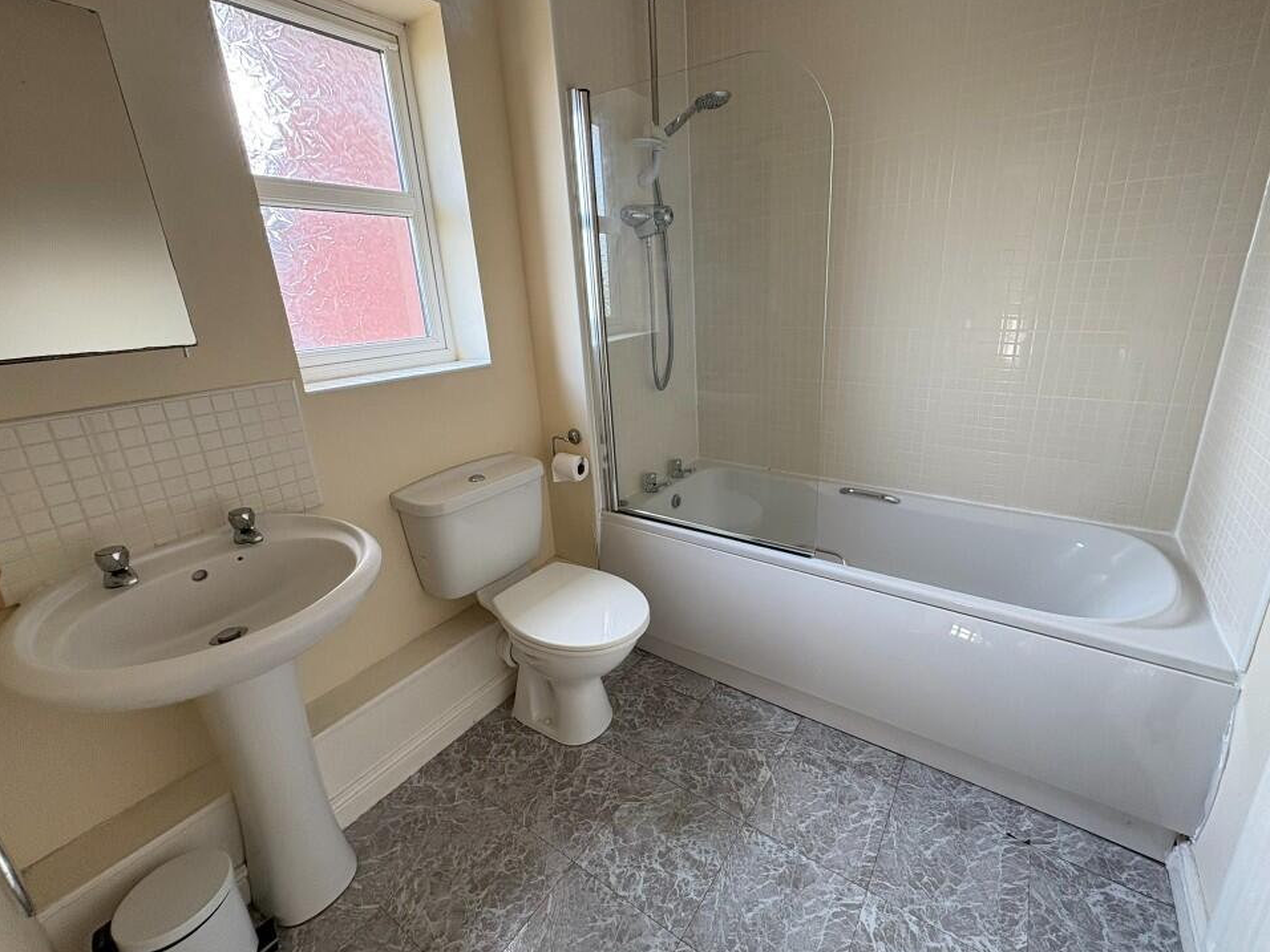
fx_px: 550
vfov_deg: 81.7
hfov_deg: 98.0
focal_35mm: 15
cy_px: 453
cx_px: 675
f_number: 2.2
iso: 125
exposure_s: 1/99
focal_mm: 2.22
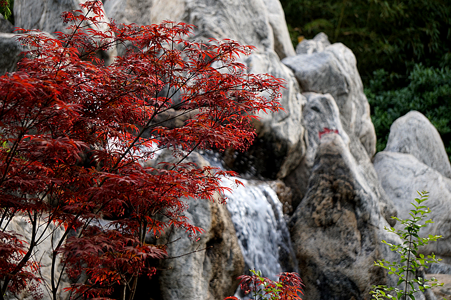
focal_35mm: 140
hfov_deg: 14.7
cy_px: 150
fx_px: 1746
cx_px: 226
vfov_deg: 9.8
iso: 250
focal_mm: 93
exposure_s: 1/160
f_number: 5.6
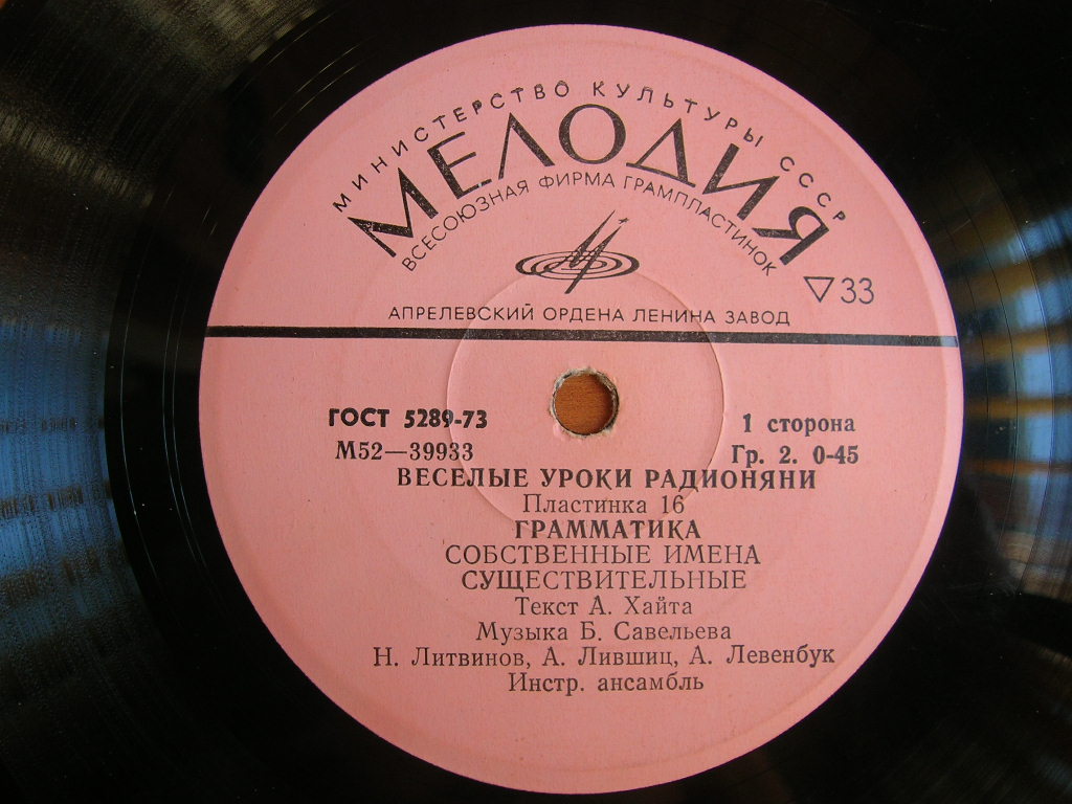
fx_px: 1115
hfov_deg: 51.4
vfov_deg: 39.7
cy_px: 402
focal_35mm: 36
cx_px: 536
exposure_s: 1/50.2
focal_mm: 6
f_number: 2.9
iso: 50
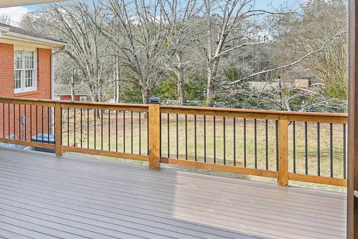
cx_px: -56
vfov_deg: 37.3
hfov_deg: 40.9
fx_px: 348
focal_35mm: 35
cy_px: 72
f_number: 8
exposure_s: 1/80
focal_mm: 14
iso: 100
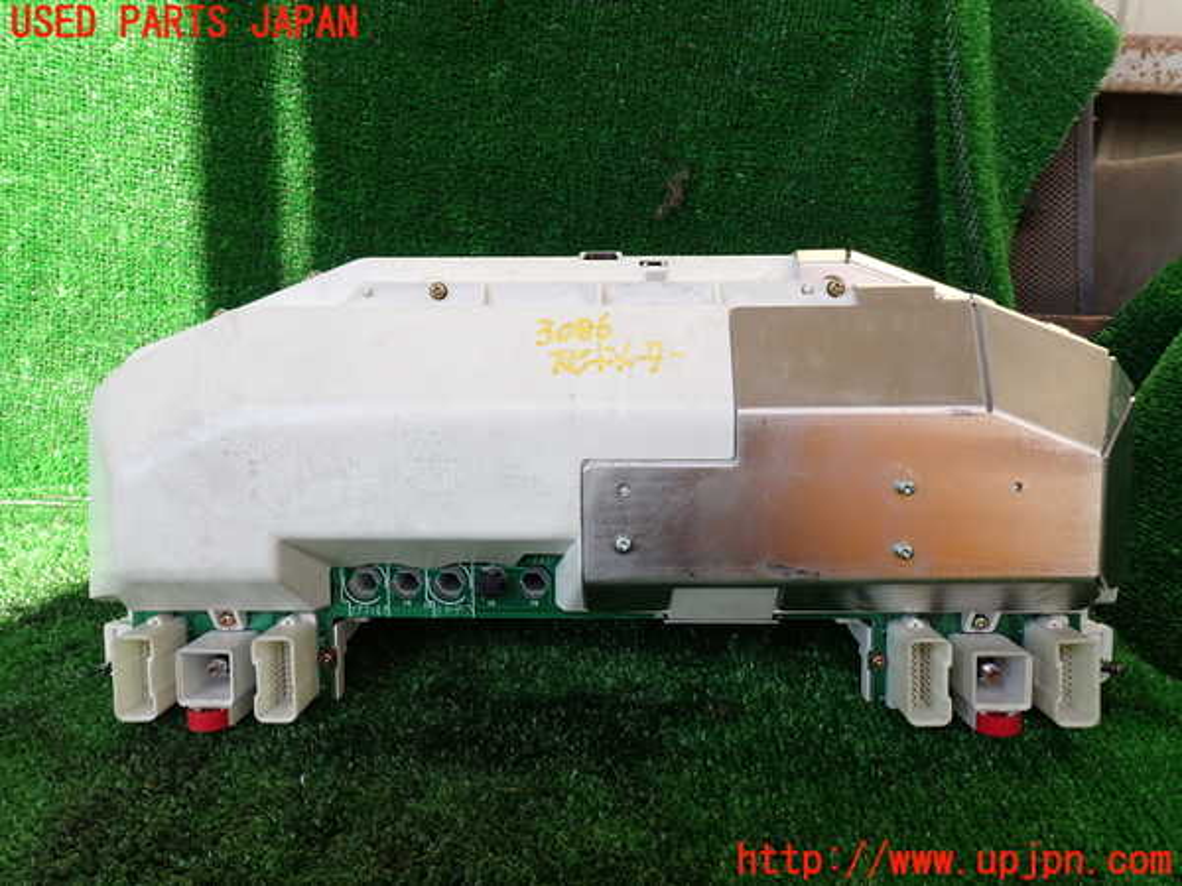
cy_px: 443
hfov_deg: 69.4
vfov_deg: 54.9
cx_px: 591
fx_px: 854
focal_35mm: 25
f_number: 2.8
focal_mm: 4.5
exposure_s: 1/200
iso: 100
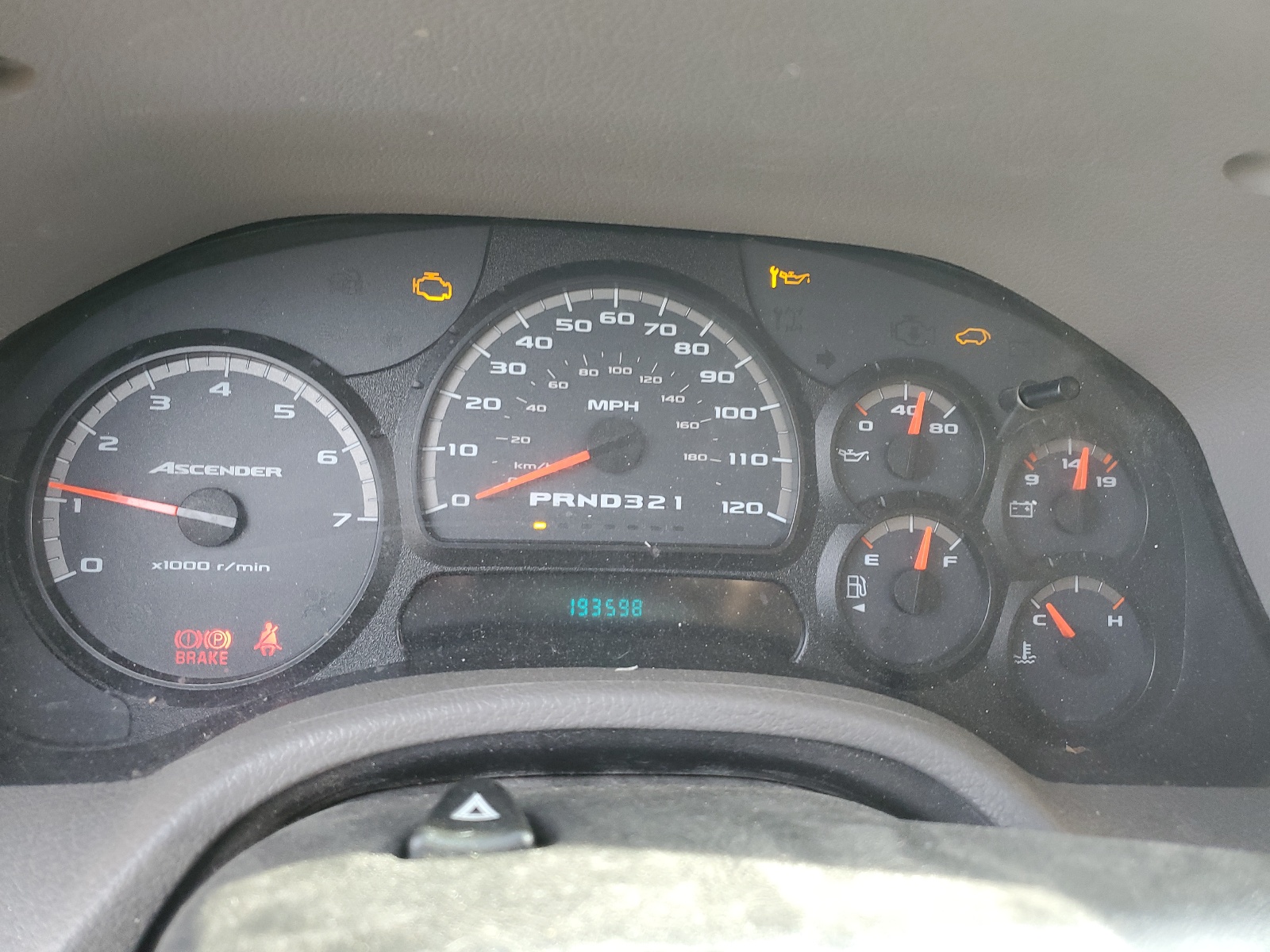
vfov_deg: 53.1
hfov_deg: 67.3
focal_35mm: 26
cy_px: 476
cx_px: 635
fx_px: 954
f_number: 1.5
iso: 88
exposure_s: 1/100
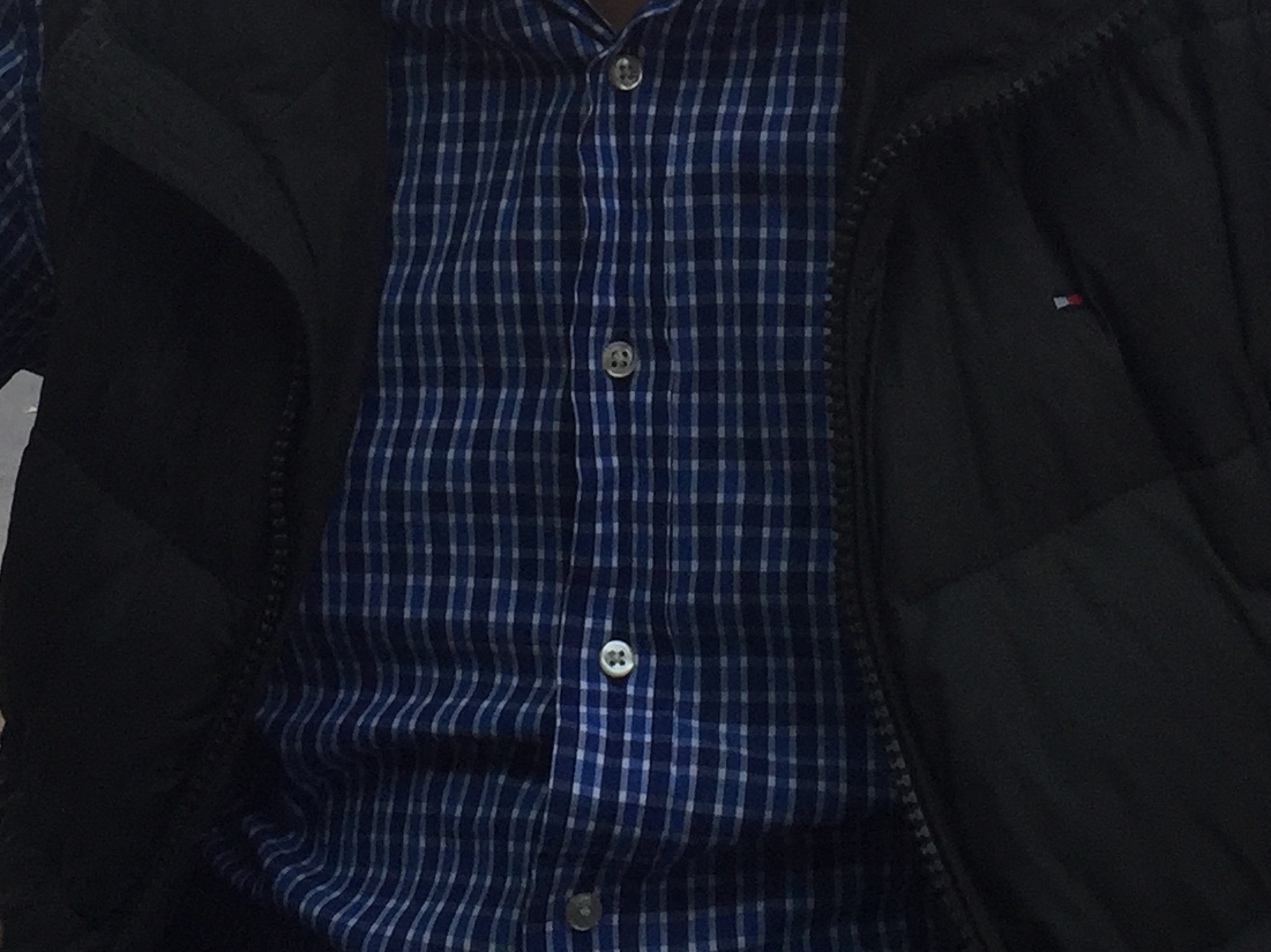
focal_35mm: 86
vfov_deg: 16.6
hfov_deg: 22.8
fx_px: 3157
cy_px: -129
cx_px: 603
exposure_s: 1/306
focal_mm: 4.15
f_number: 2.2
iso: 32
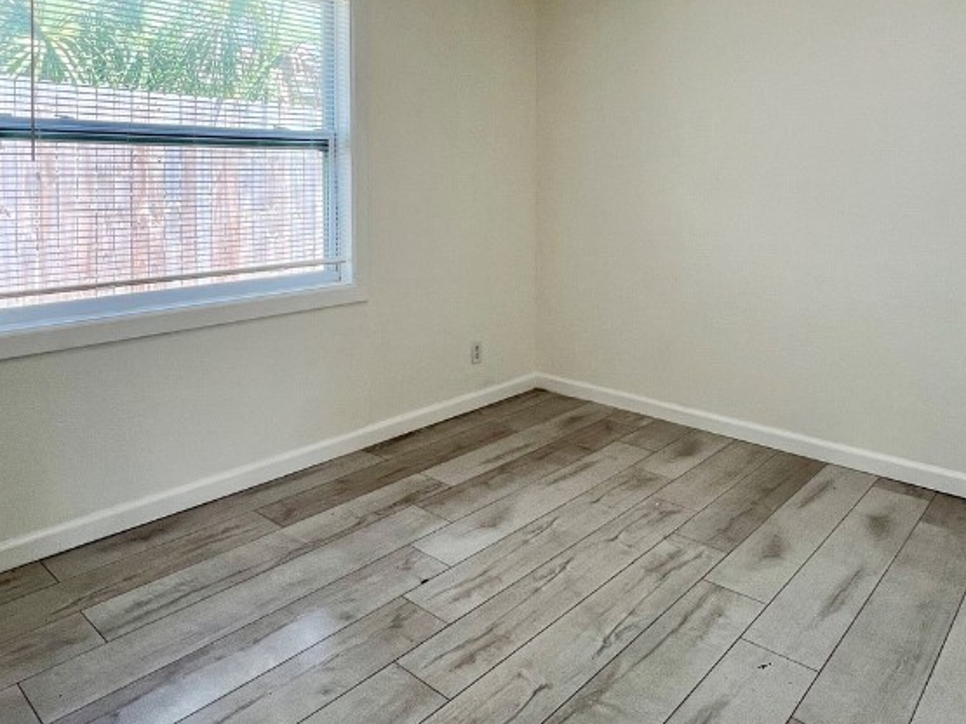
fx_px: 670
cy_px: 204
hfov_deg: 71.6
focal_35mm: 24
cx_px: 487
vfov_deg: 54.8
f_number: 1.8
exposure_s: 1/120
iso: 50
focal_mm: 1.57
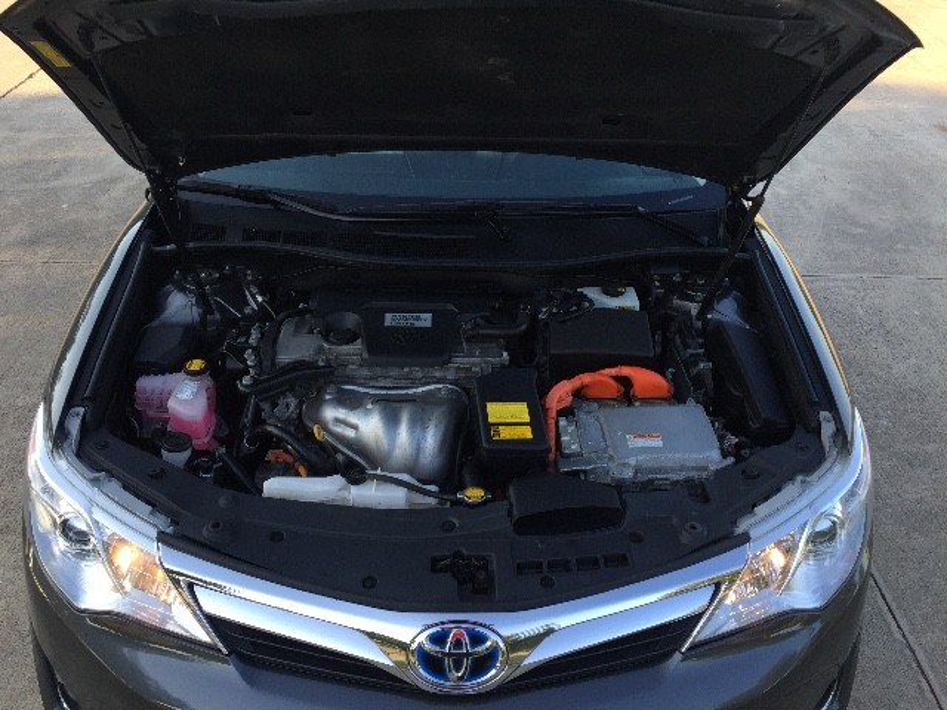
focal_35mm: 29
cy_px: 355
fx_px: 793
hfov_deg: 61.7
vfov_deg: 48.2
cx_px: 474
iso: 32
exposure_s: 1/190
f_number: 2.2
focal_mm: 4.15
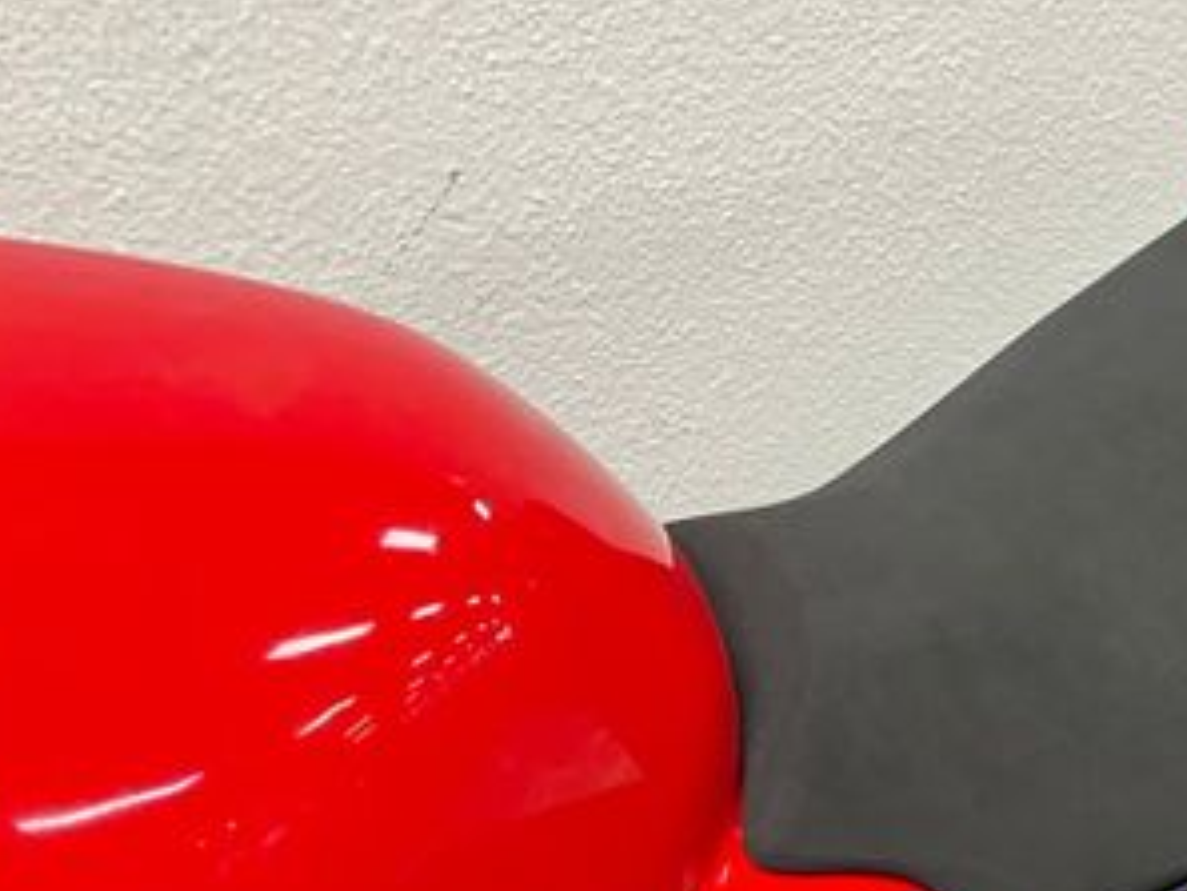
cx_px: 1227
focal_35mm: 56
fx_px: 1921
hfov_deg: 31.4
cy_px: 563
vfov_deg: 26.0
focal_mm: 5.1
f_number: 1.6
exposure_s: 1/50
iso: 160
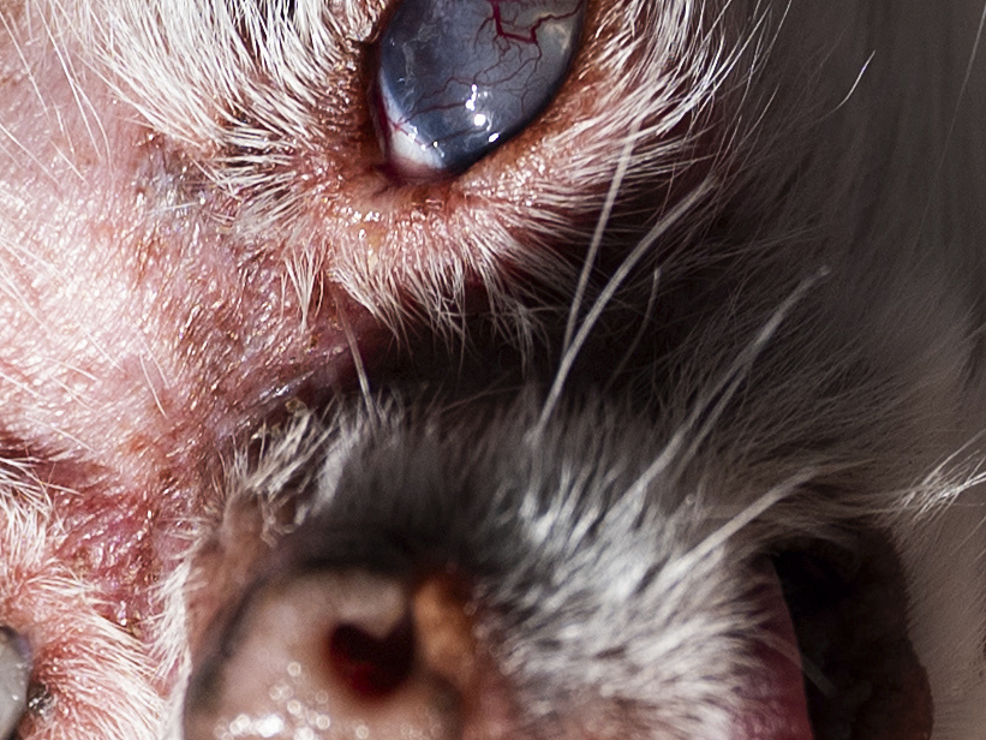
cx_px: 194
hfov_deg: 4.9
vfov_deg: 3.7
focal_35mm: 406
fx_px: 11566
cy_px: 1019
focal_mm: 59
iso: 200
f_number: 4.8
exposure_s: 1/2000
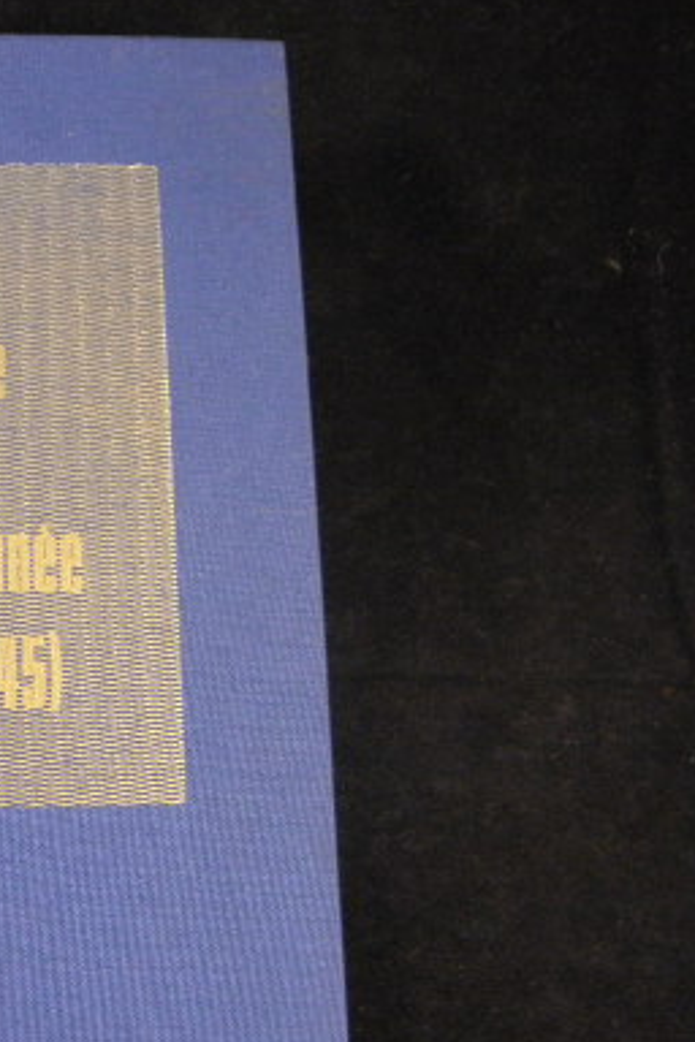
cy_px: 616
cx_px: -62
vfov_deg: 33.8
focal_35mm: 59
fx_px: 1708
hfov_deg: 21.8
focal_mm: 6.2
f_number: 3.7
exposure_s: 1/30
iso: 250
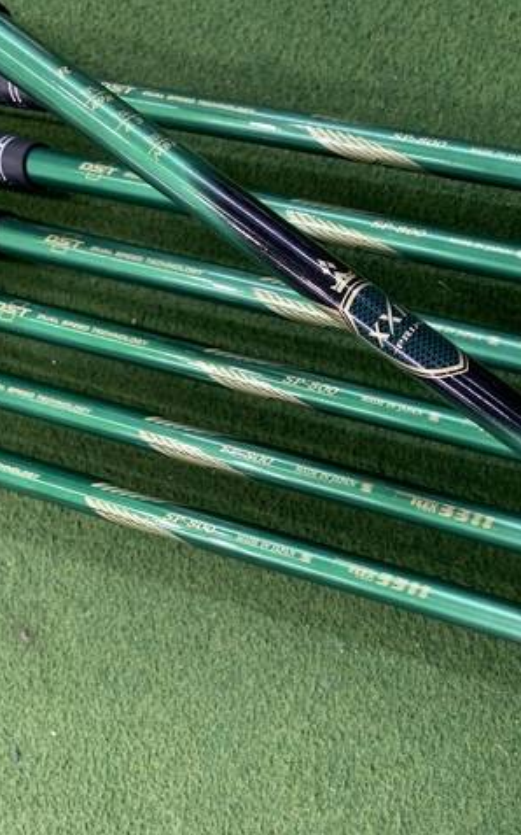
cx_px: 495
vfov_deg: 52.8
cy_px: 417
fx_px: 841
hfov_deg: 32.3
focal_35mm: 37
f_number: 1.8
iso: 250
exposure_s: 1/60
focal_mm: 4.25
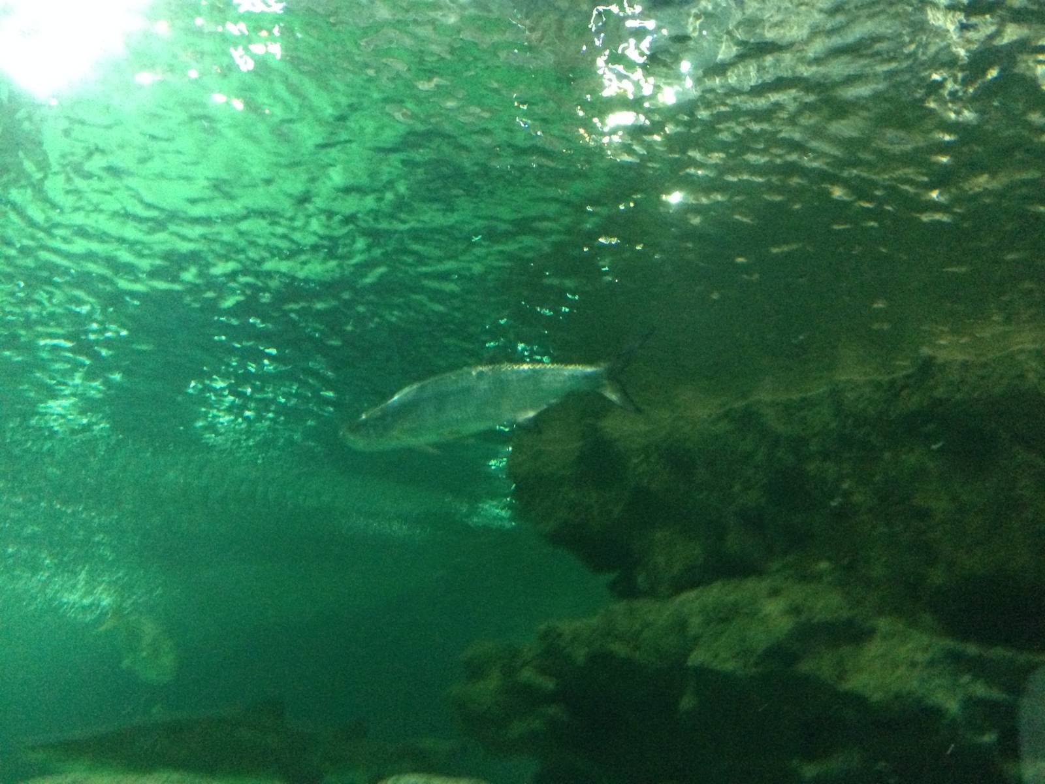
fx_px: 996
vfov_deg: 42.9
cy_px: 392
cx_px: 522
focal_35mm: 33
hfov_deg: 55.4
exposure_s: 1/15
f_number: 2.4
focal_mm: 4.12
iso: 640
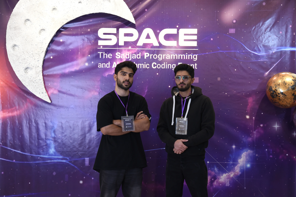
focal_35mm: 58
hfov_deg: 34.5
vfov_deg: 23.4
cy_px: 98
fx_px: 477
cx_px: 148
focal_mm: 58
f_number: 6.3
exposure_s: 1/100
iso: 1600
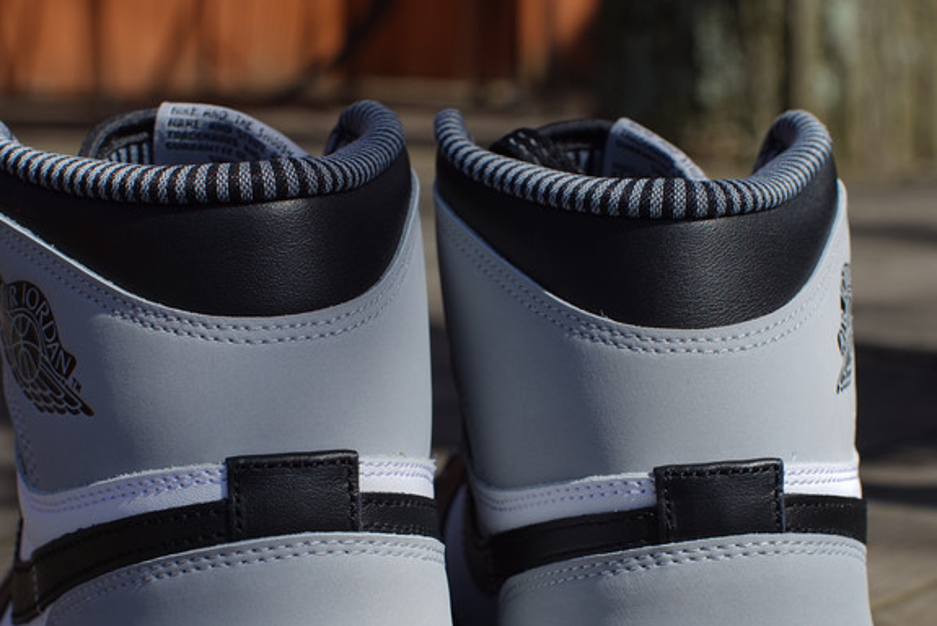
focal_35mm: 89
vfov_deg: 15.3
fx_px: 2318
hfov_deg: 22.9
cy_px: 432
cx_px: 502
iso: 64
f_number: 10
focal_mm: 50
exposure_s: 1/200
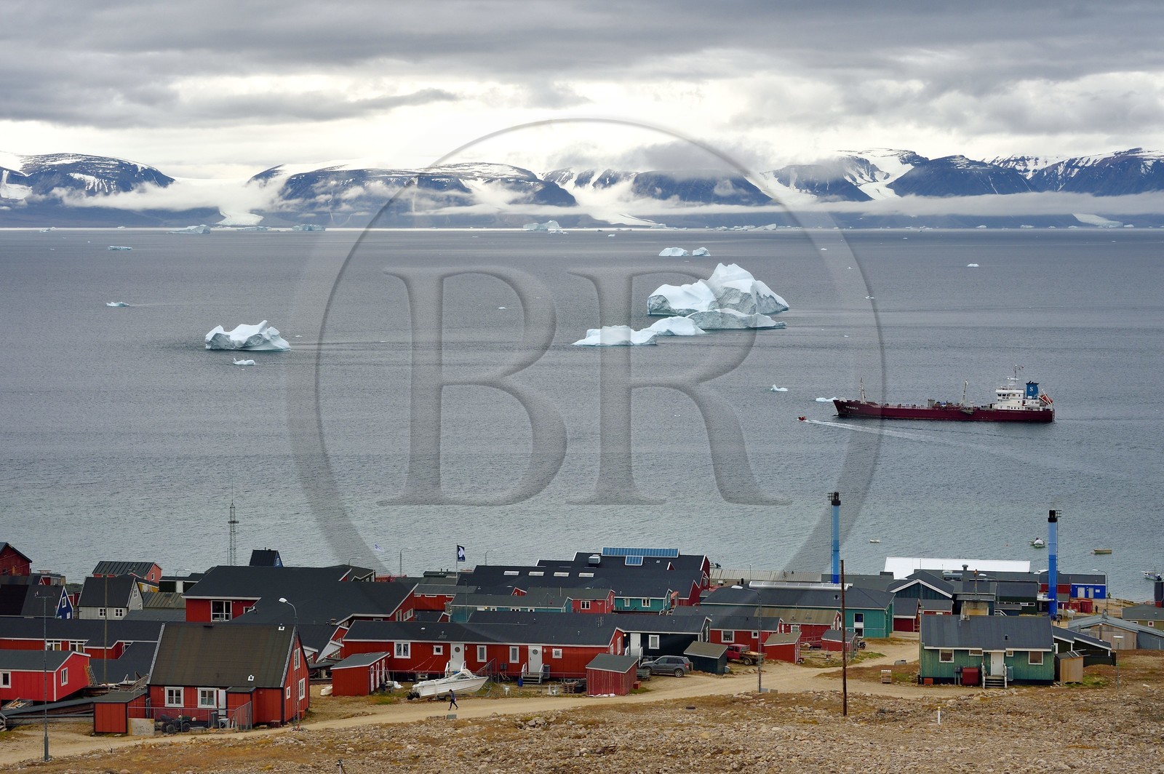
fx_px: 2649
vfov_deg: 16.6
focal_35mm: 82
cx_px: 582
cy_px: 387
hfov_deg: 24.8
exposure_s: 1/250
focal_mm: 82
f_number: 11
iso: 400
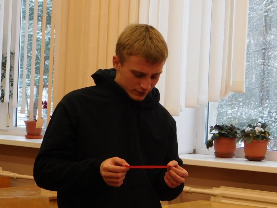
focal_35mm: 80
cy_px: 104
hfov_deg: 24.4
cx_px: 138
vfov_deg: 18.4
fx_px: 640
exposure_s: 1/30
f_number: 4.4
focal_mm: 14.2
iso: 125
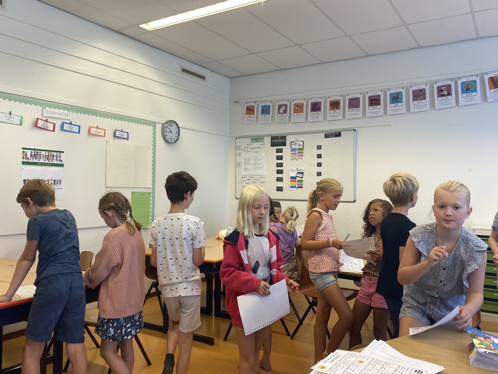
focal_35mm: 29
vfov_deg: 48.2
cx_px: 245
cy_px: 188
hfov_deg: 61.7
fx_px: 417
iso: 100
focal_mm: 4.25
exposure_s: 1/100
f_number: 1.8
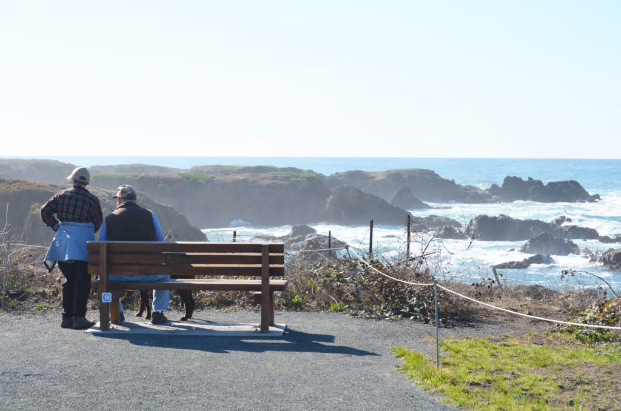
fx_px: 1420
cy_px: 206
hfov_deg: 24.7
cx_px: 310
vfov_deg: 16.5
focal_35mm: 82
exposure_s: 1/250
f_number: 8
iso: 100
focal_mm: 55
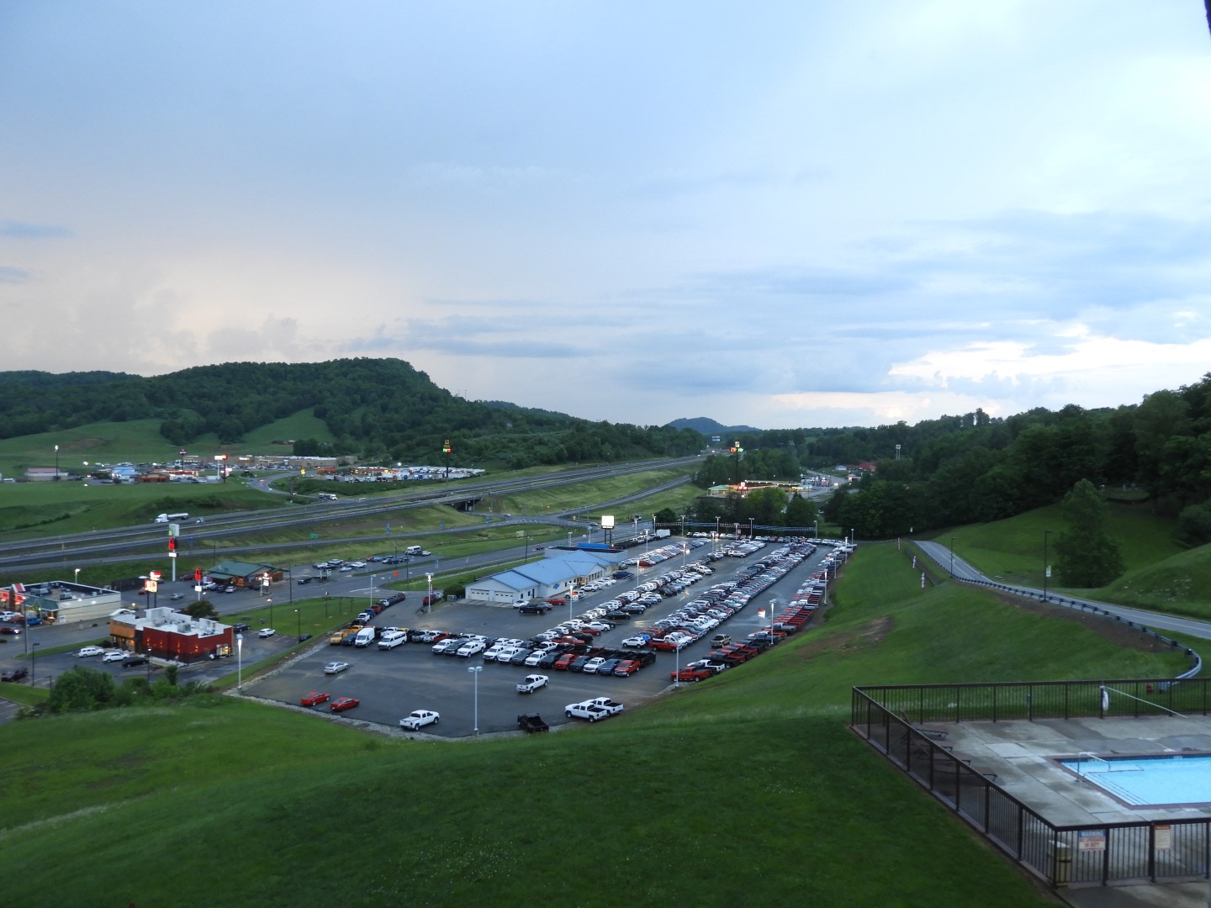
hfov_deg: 71.6
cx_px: 606
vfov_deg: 56.8
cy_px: 454
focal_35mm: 24
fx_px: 840
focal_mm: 4.3
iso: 220
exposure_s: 1/30
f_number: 3.3
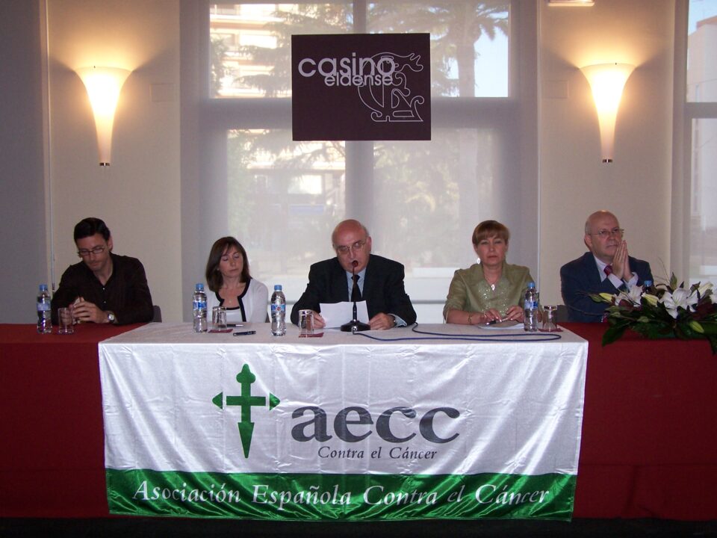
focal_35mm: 40
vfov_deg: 36.0
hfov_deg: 46.8
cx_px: 358
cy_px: 269
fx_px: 829
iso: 140
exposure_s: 1/60
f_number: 2.8
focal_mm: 6.7
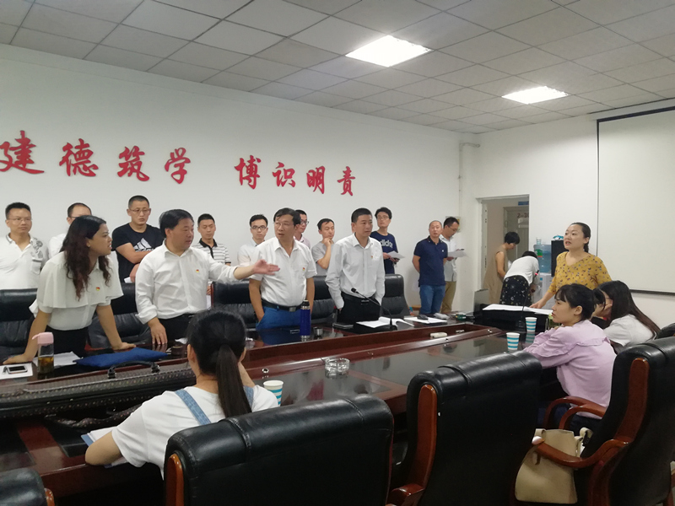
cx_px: 338
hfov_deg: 65.3
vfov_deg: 51.4
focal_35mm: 27
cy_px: 253
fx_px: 526
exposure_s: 1/33.3
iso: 250
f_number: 1.8
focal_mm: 3.83
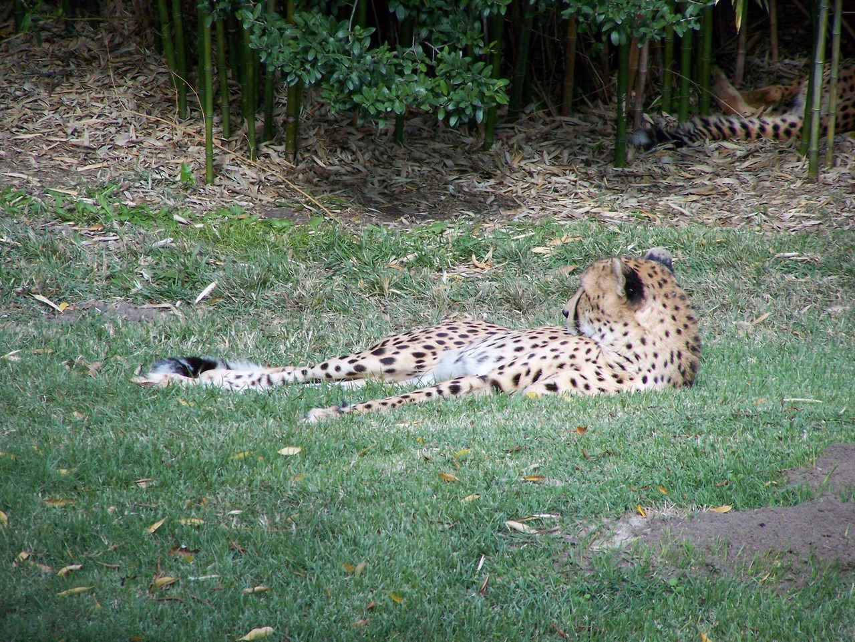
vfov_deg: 3.9
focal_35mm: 380
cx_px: 428
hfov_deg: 5.2
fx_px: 9389
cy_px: 321
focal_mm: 63
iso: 200
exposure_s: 1/640
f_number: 3.7
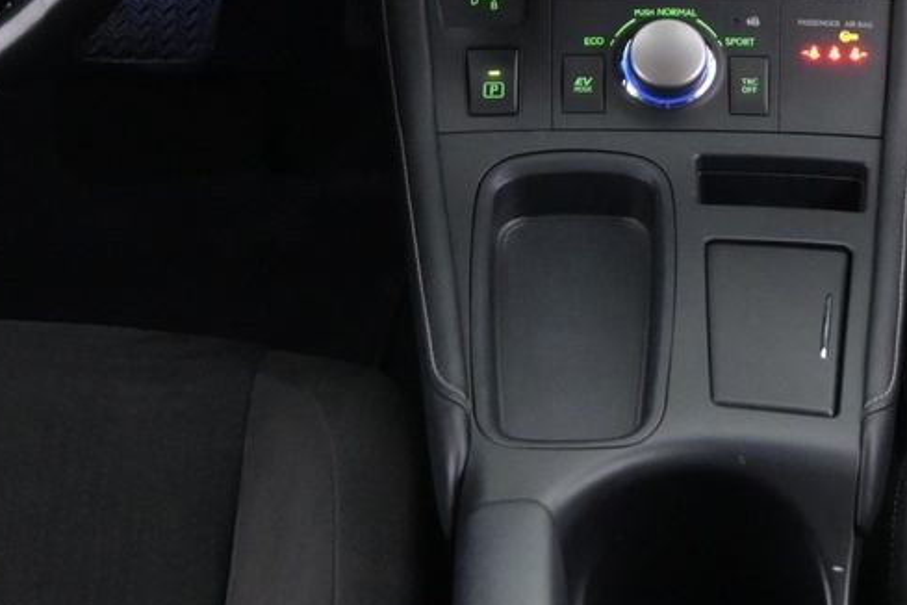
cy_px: 43
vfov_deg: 14.0
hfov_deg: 20.9
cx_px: 675
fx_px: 2439
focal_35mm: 97
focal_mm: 19.5
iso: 2500
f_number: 3.8
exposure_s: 1/40
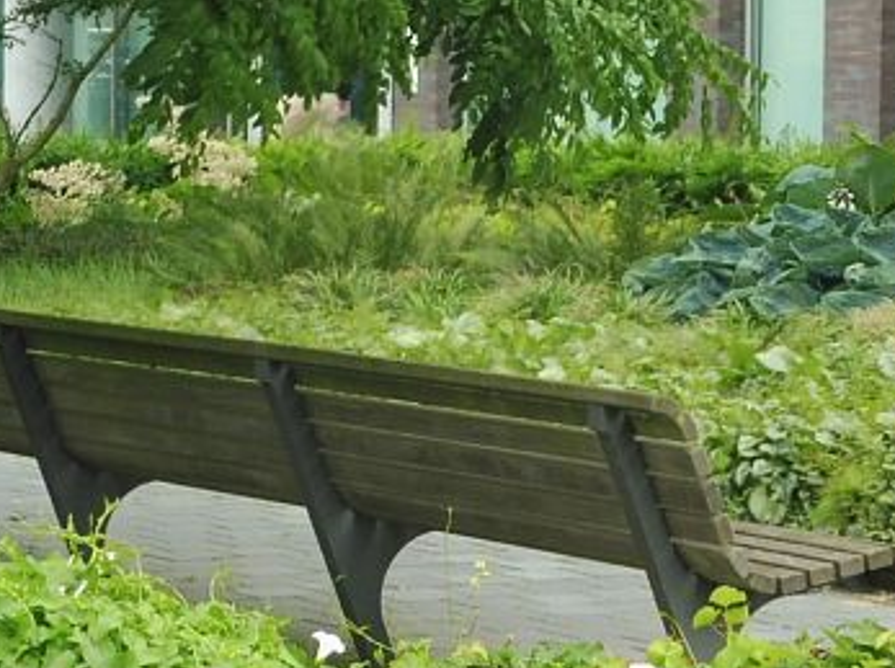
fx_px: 5033
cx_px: 438
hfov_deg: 10.2
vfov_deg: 7.6
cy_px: 160
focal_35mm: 195
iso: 125
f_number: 4.9
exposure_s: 1/60
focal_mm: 11.7
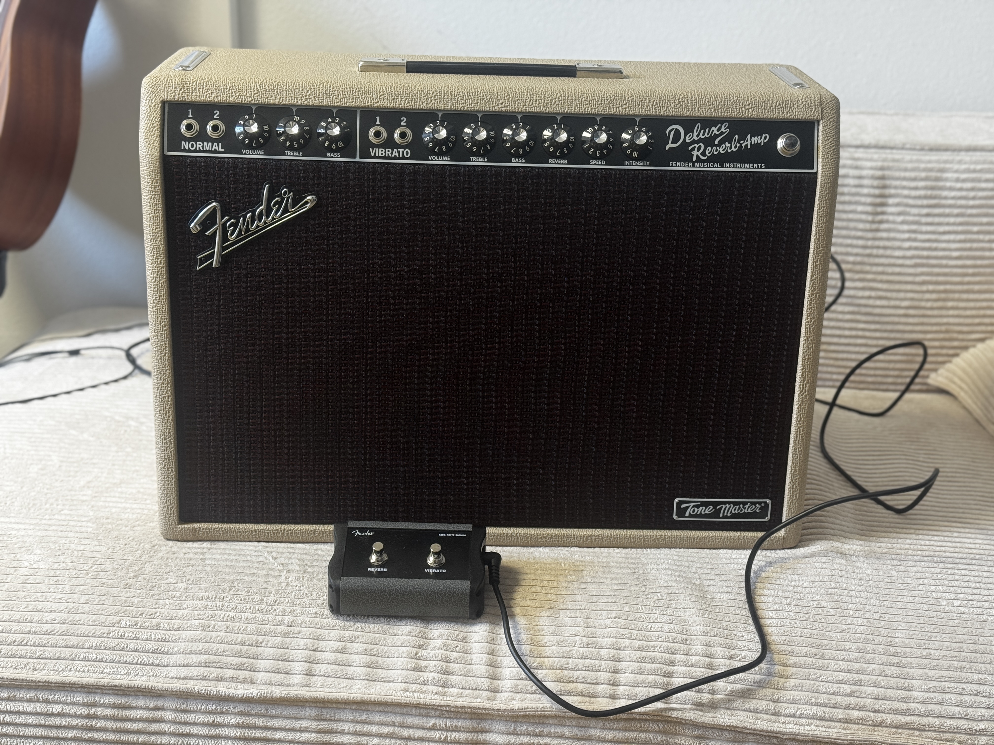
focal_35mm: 48
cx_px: 497
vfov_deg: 30.3
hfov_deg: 39.7
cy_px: 372
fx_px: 1378
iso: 125
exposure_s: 1/50
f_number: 1.78
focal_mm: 6.76
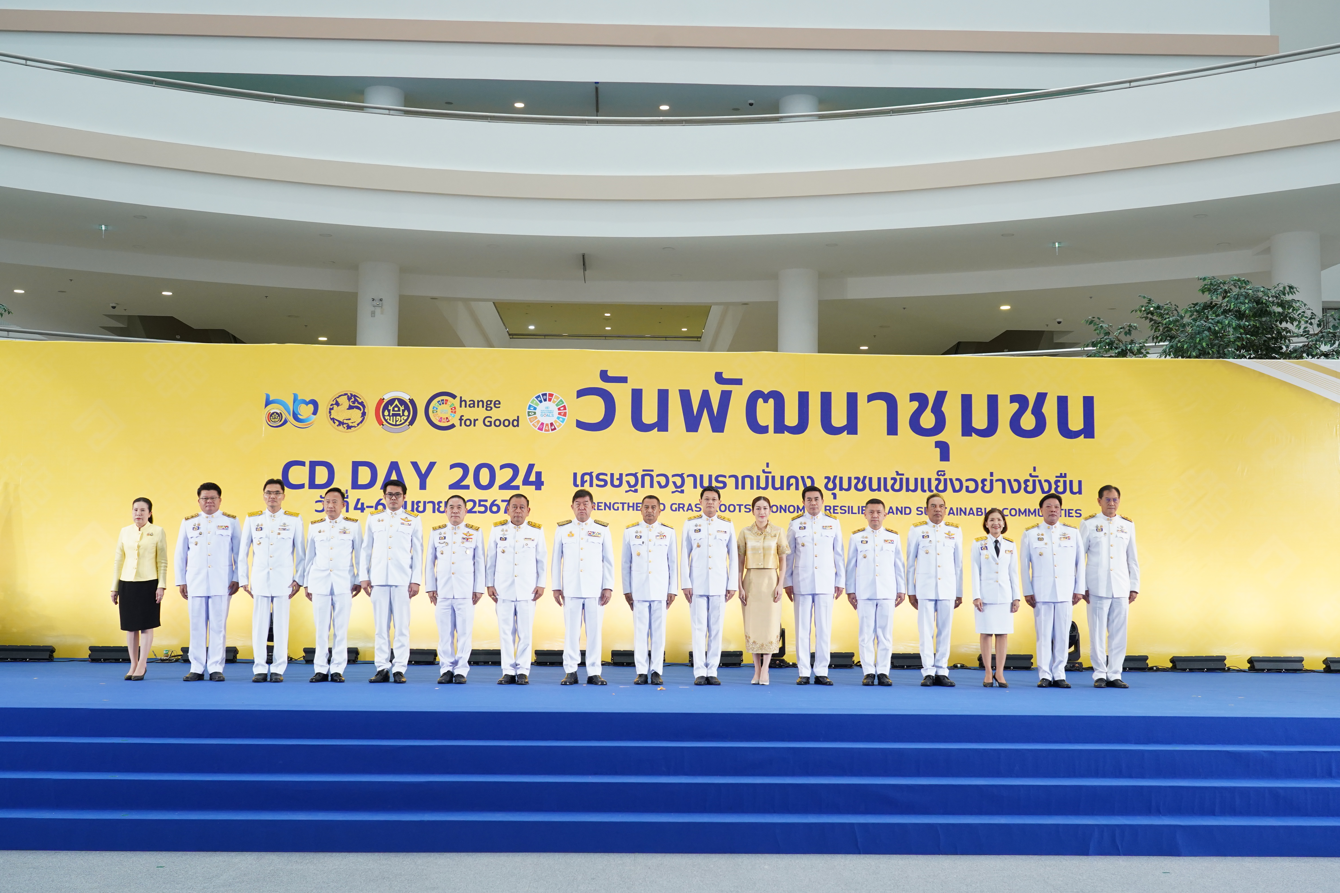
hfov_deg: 51.9
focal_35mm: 37
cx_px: 670
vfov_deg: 35.9
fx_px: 1377
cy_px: 446
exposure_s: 1/125
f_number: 6.3
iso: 2000
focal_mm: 37
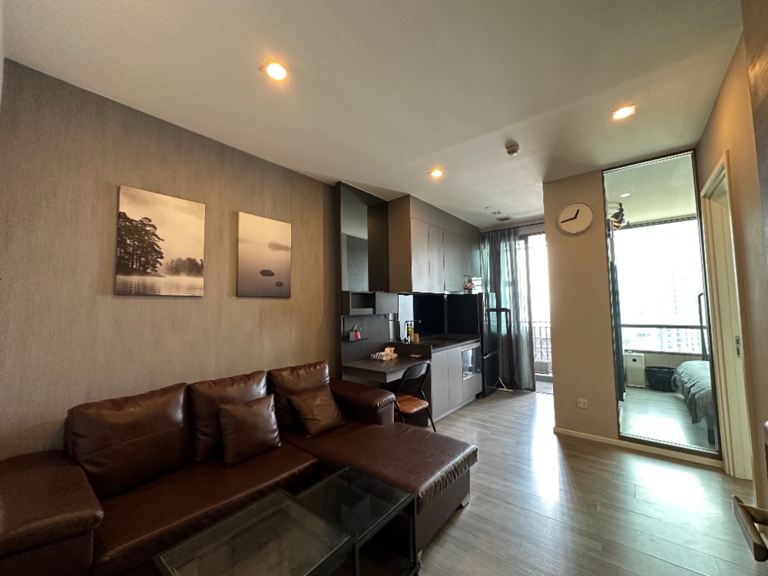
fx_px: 311
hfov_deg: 102.1
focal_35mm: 14
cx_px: 384
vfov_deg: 85.7
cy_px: 288
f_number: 2.2
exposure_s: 1/50
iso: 250
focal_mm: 2.22
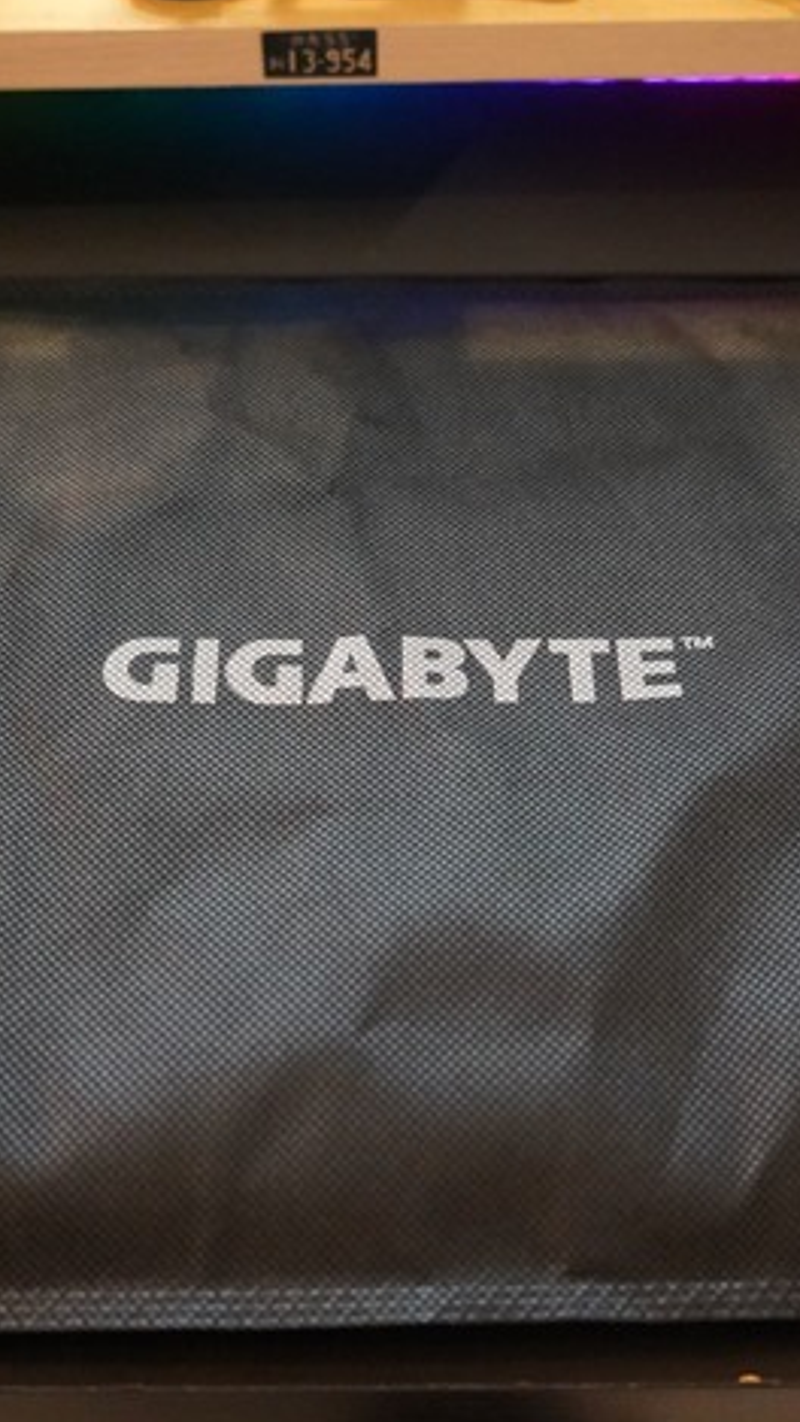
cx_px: 400
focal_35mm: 45
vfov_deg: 45.5
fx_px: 1696
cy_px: 703
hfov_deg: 26.5
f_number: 4
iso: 12800
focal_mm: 28
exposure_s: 1/80
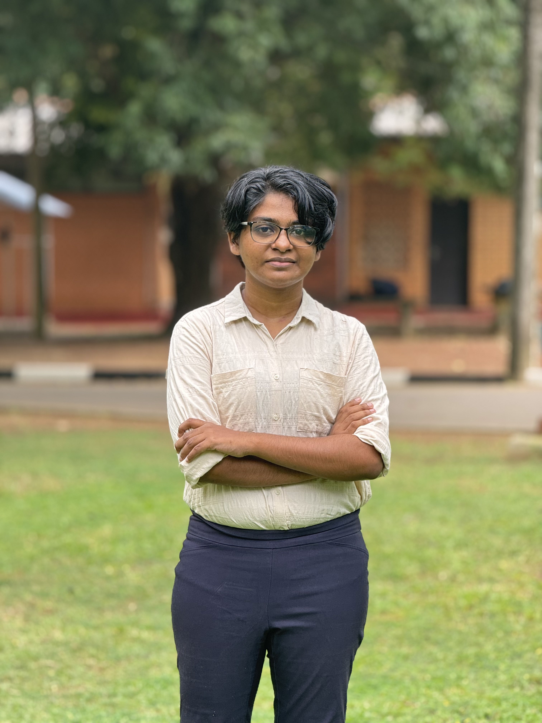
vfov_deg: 16.4
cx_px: 271
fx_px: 2505
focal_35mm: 120
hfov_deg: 12.3
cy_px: 362
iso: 100
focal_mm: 15.66
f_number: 2.8
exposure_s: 1/99
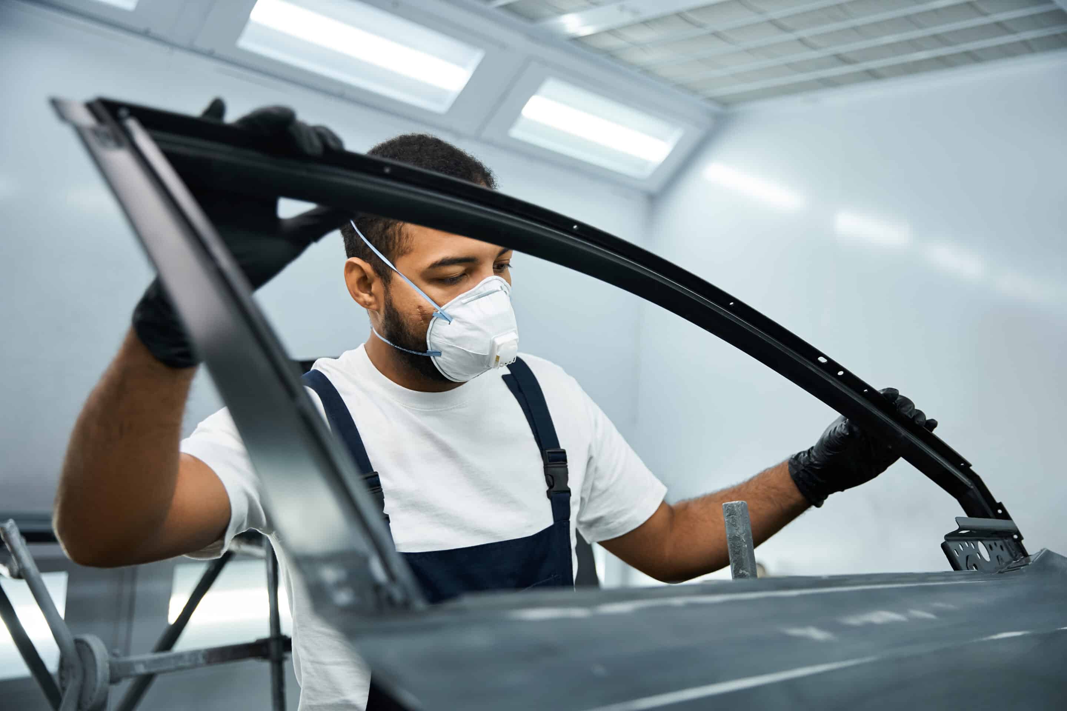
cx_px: 534
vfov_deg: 35.1
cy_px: 356
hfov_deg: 50.7
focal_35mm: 38
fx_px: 1126
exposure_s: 1/500
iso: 800
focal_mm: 38
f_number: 2.8
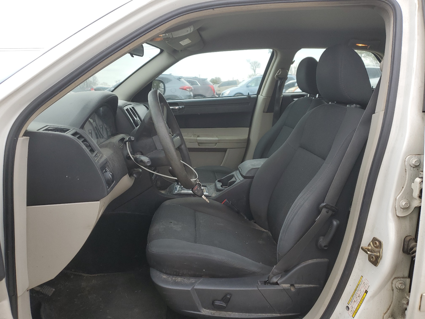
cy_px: 160
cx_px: 212
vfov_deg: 53.1
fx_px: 319
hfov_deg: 67.3
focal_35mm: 26
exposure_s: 1/233
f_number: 1.5
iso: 50
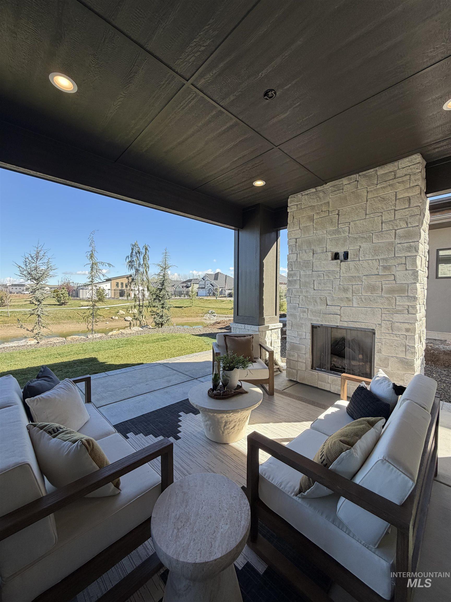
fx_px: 243
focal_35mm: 14
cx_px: 226
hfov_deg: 85.7
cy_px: 301
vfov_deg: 102.1
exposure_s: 1/502
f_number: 2.2
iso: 64
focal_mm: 2.22
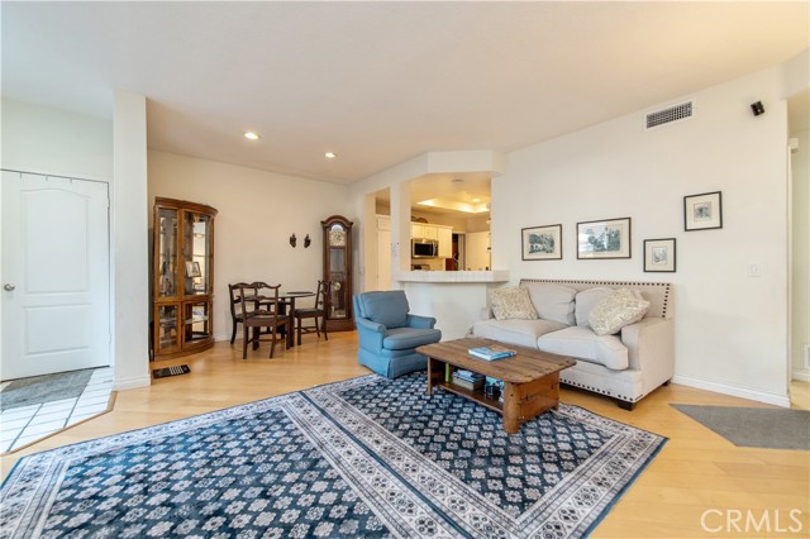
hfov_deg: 104.3
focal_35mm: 14
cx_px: 405
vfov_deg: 81.1
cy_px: 270
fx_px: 315
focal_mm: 14
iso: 900
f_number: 4
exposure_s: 1/60
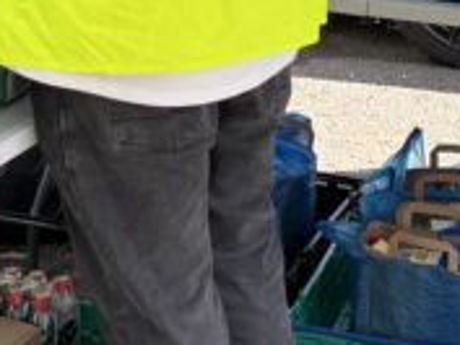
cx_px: 179
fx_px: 1503
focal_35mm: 113
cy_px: -130
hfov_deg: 17.4
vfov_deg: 12.6
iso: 50
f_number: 1.6
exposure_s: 1/502
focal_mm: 5.96
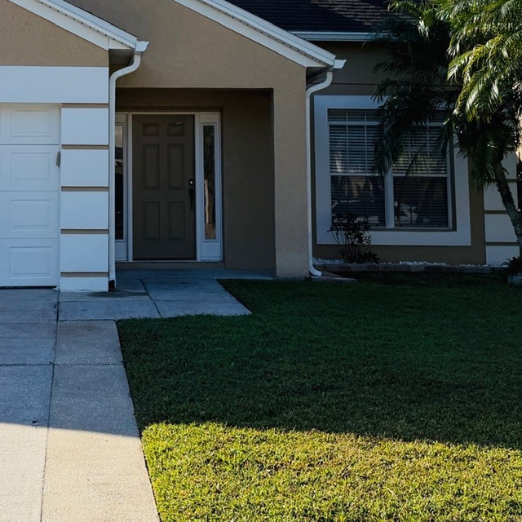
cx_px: 115
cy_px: 106
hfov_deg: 31.5
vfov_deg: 31.4
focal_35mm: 53
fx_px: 904
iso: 100
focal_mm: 6.76
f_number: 1.78
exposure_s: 1/6173
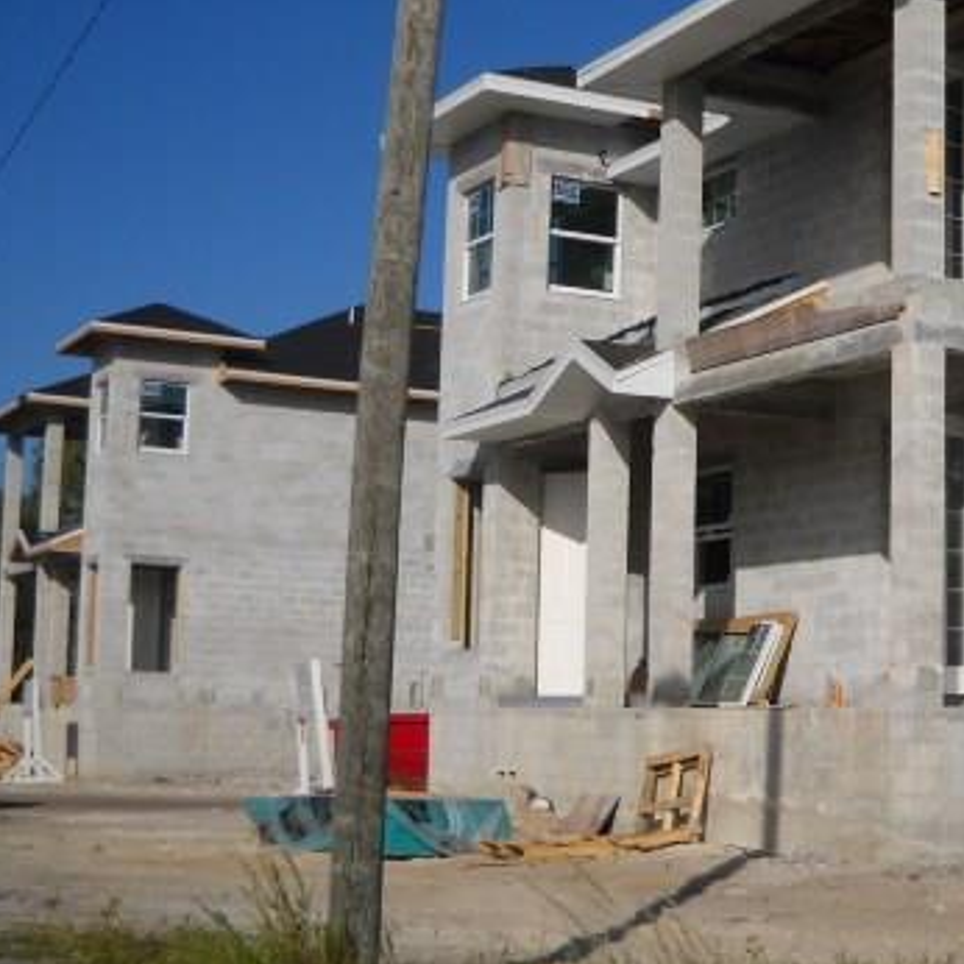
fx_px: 2111
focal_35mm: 67
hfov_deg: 25.2
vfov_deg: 25.7
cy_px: 440
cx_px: 791
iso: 64
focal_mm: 6.72
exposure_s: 1/770
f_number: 5.5
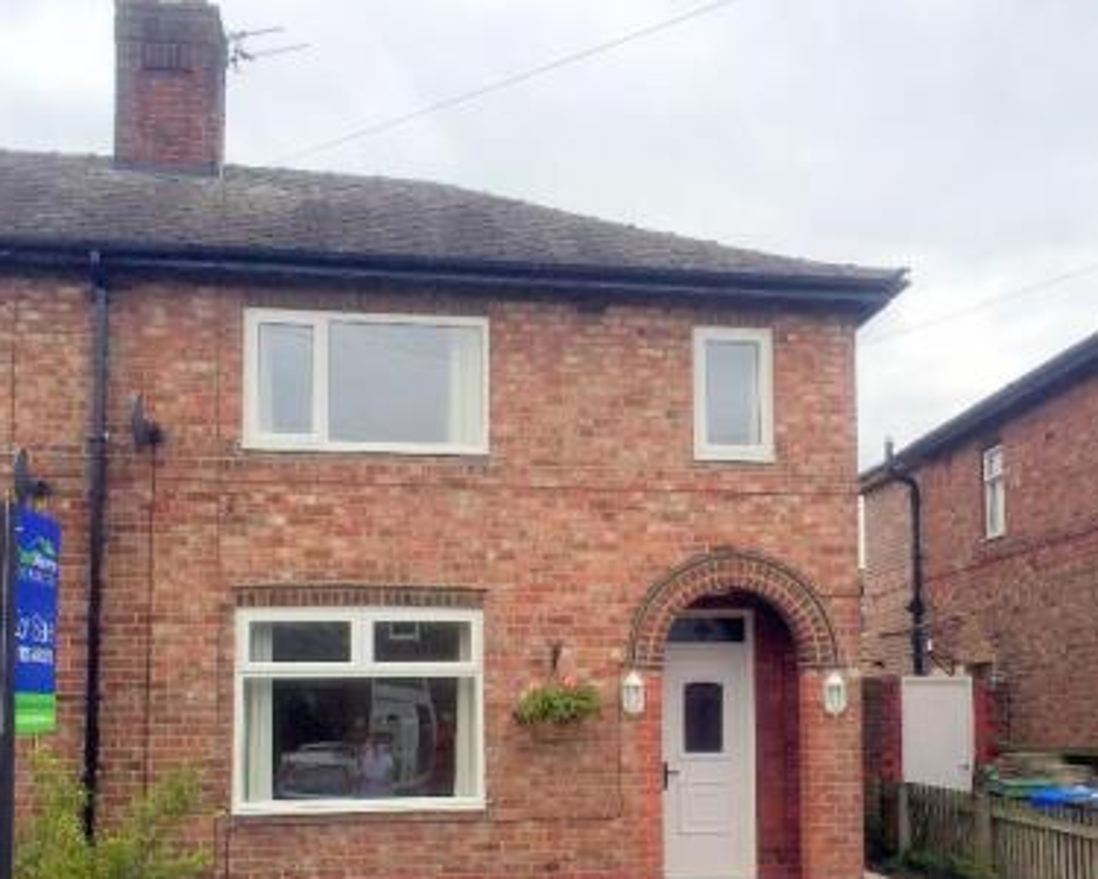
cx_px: 634
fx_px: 1430
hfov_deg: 41.9
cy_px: 614
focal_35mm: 44
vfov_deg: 33.7
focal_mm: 4.15
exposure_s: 1/542
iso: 32
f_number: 2.2
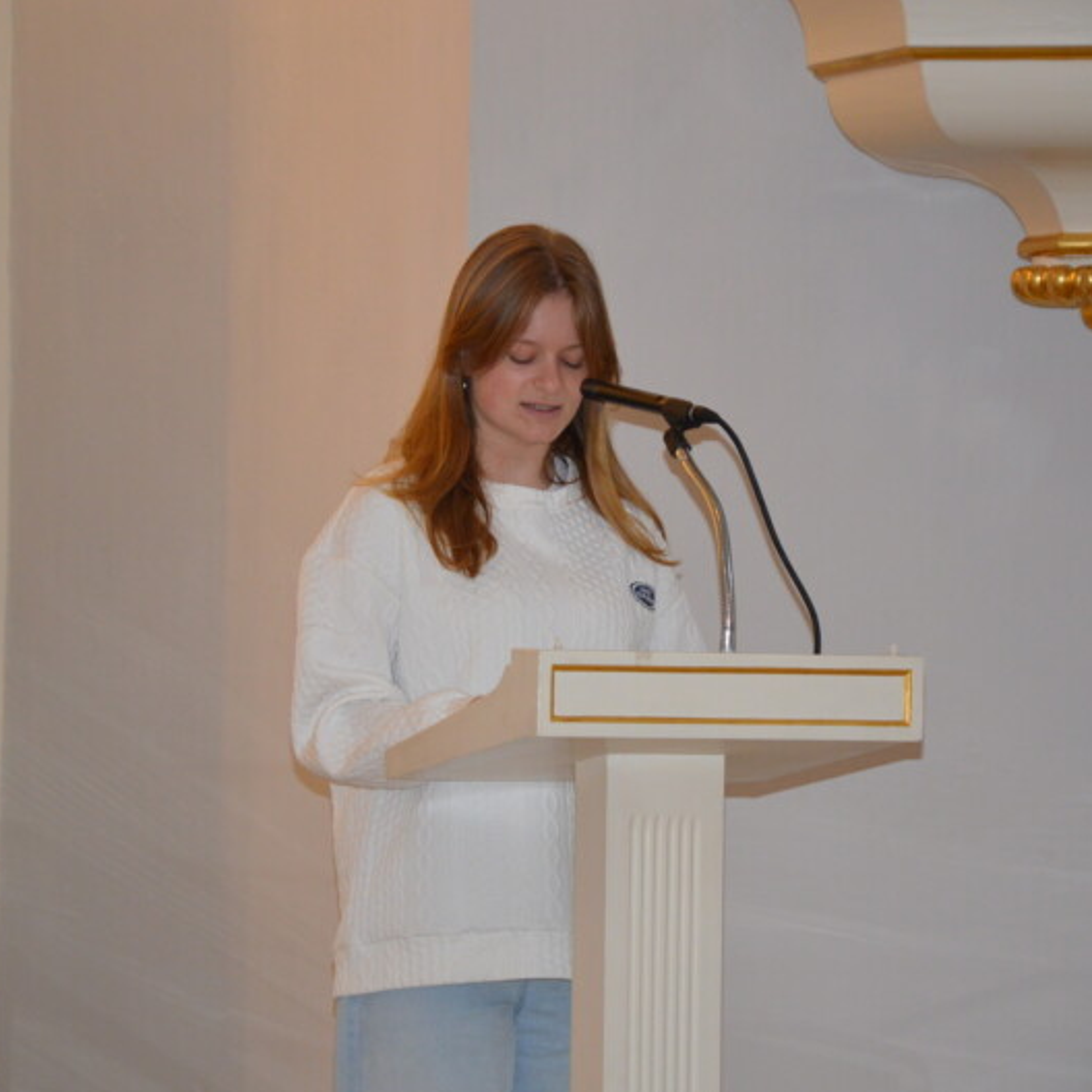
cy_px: 548
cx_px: 469
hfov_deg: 8.6
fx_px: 7232
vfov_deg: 8.6
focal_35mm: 203
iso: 900
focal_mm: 105
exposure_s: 1/60
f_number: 5.6
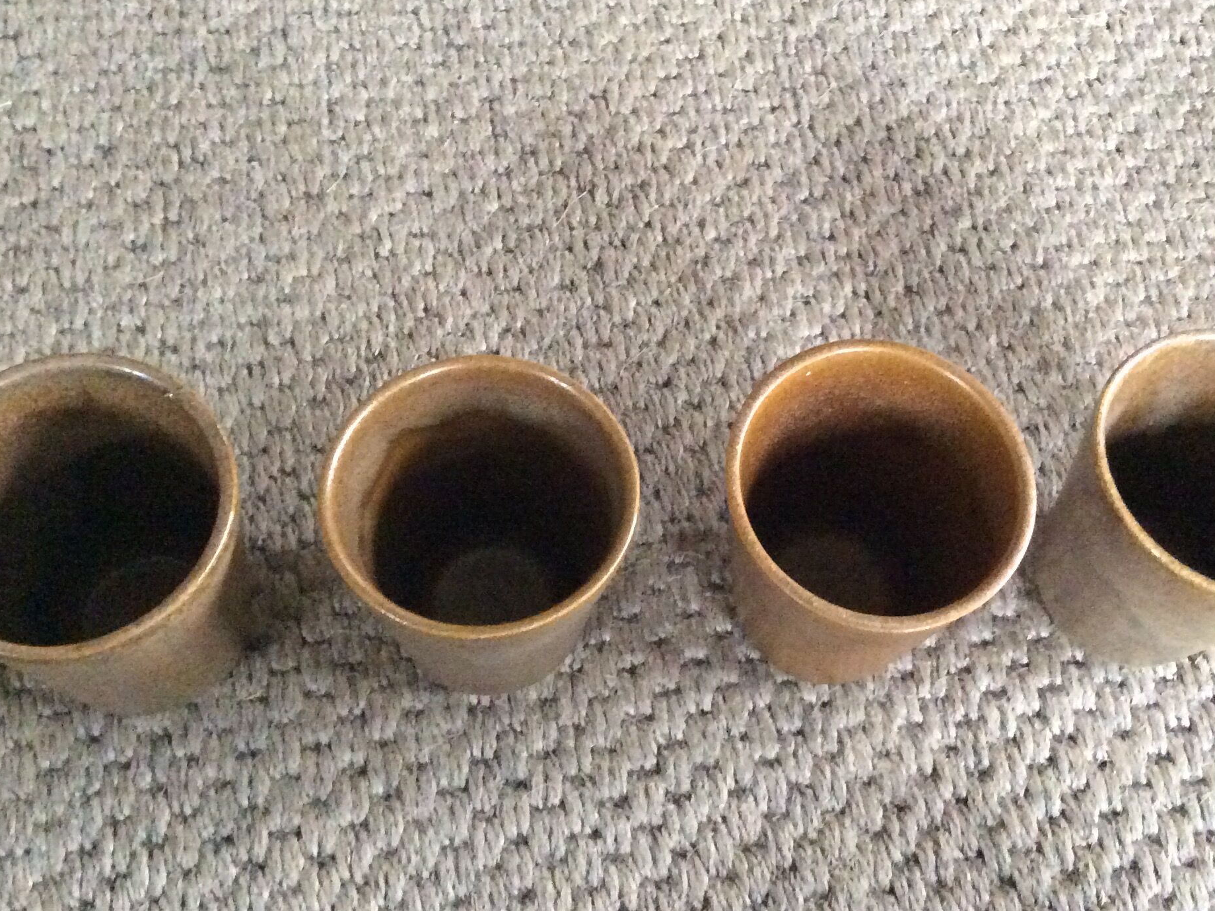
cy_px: 431
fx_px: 1579
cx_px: 684
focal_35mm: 45
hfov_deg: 42.0
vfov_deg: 32.2
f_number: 2.4
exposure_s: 1/17
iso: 500
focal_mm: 3.3
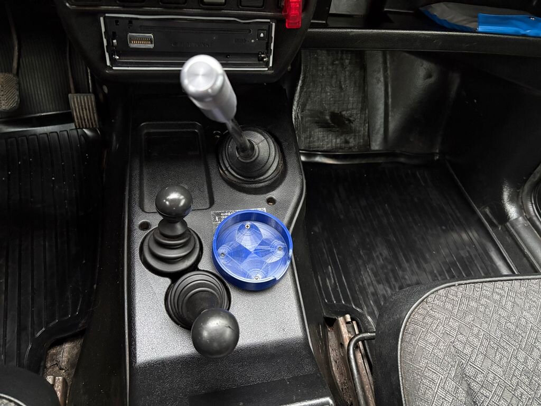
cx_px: 270
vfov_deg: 53.1
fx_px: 406
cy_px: 203
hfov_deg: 67.3
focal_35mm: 26
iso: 800
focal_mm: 5.96
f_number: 1.6
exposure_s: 1/30
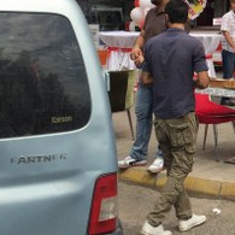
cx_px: 318
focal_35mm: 84
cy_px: 23
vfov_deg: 20.2
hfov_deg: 18.9
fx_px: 645
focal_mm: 4.15
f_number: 2.2
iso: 32
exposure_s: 1/1276
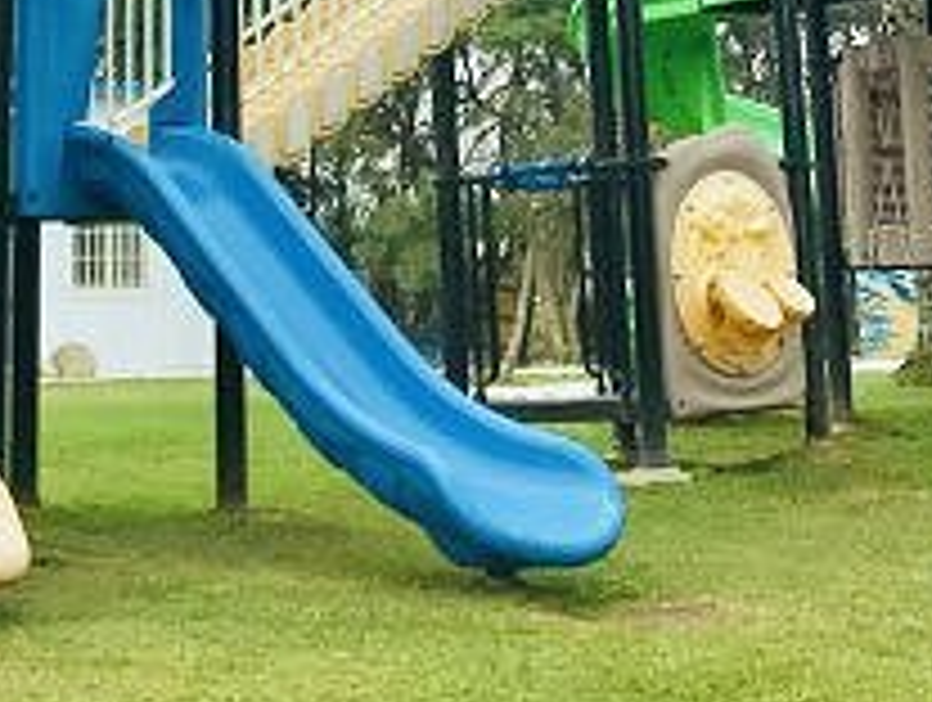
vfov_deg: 12.6
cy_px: -522
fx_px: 2913
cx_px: 347
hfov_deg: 18.1
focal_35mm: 108
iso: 20
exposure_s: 1/1808
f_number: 1.8
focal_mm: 3.99
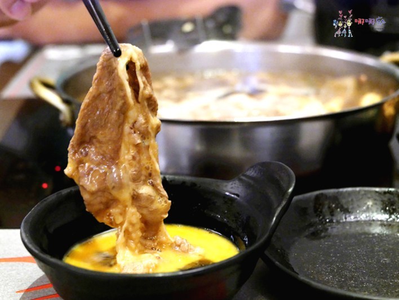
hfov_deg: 30.3
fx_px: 738
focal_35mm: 64
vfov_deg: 22.9
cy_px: 150
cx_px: 200
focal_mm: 32
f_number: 4.4
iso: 3200
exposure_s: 1/15
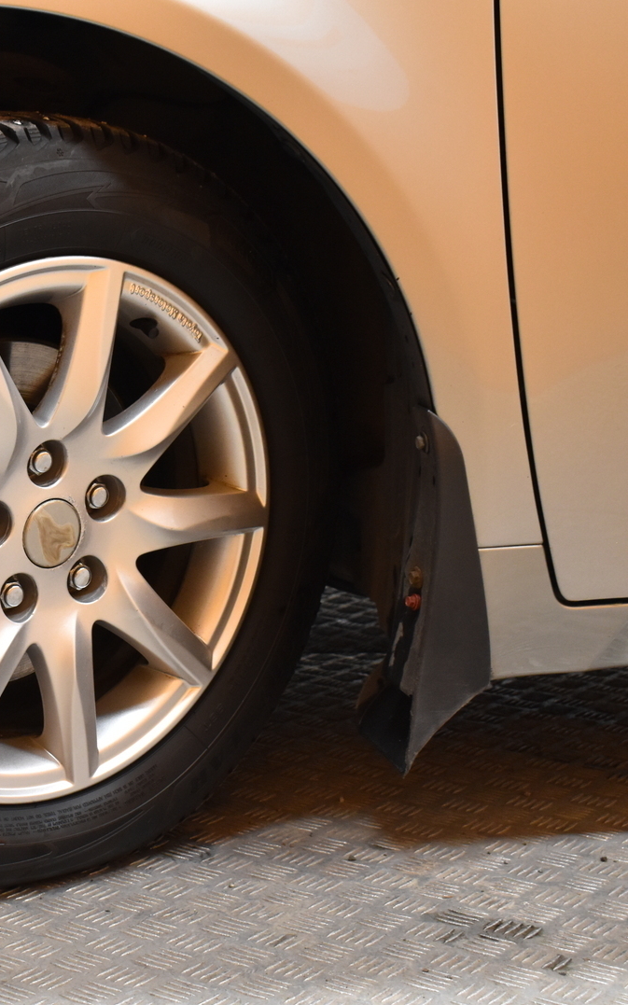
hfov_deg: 18.2
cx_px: -42
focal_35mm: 69
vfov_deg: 29.8
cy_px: 502
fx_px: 1890
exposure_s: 1/30
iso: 1250
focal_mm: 30
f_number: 6.3
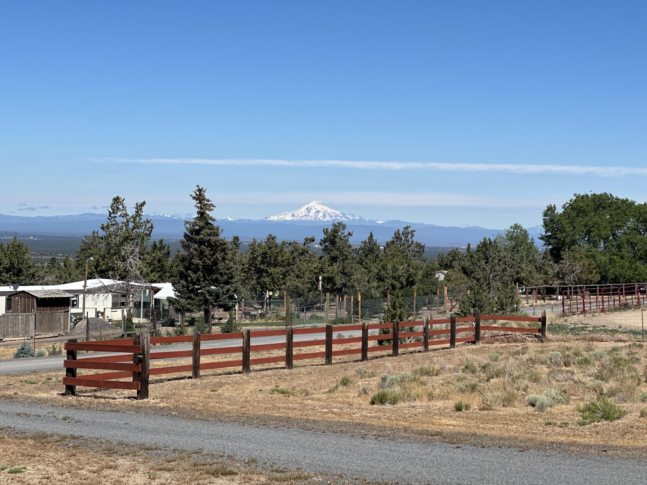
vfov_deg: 19.1
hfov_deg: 25.3
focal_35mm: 77
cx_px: 324
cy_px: 242
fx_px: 1439
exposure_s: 1/1143
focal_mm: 9
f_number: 2.8
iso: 32
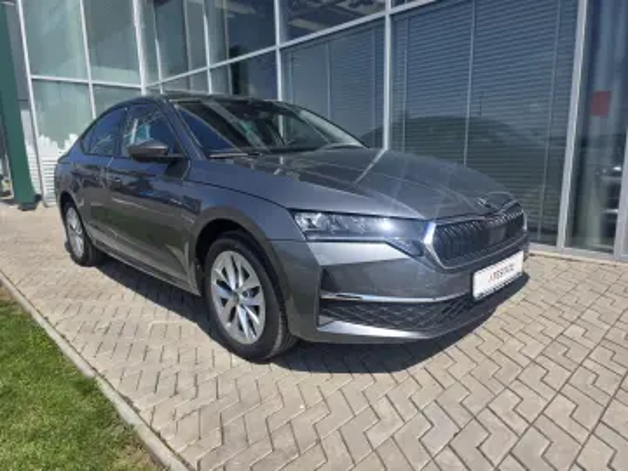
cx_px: 314
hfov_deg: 73.9
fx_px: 417
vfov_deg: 58.9
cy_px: 236
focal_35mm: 23
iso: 80
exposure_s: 1/5017
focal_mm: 6.3
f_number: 1.7
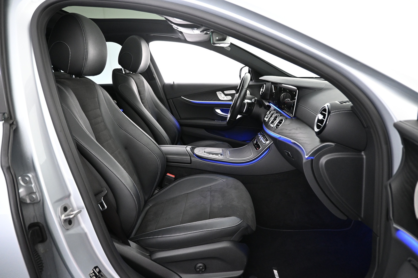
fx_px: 279
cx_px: 209
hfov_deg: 73.7
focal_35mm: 24
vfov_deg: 53.1
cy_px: 139
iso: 1600
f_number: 3.5
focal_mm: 16
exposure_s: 1/20
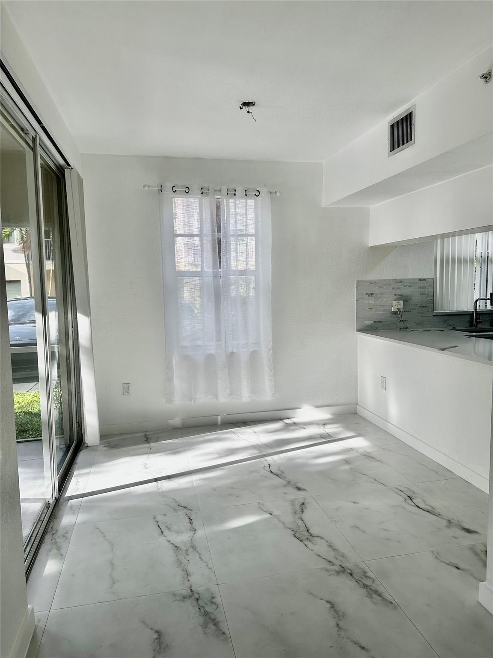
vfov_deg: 71.6
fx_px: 456
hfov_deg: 56.8
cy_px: 329
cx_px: 246
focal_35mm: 24
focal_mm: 6.86
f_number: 1.78
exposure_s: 1/623
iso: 80
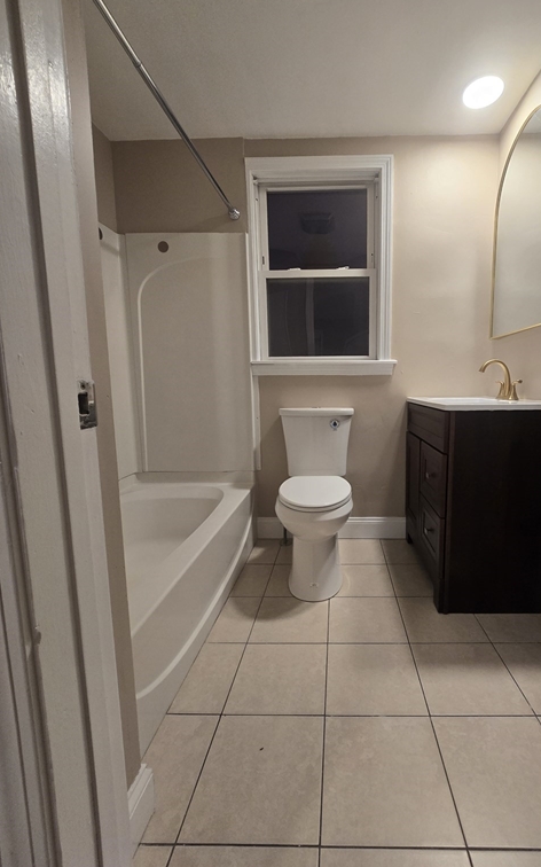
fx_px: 331
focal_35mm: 14
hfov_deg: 77.6
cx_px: 328
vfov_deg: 105.3
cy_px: 436
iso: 200
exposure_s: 1/60
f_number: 2.2
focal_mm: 2.2
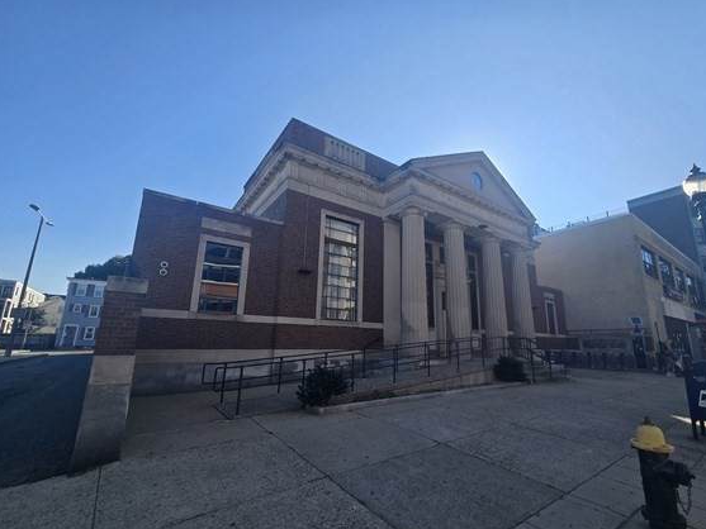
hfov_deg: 101.9
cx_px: 374
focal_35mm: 14
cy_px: 278
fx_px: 286
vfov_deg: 85.6
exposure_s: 1/1148
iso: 50
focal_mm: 2.2
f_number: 2.2
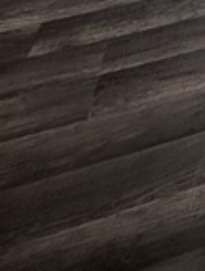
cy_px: -301
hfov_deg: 15.3
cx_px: 427
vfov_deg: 17.1
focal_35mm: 75
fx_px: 590
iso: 50
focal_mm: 2.22
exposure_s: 1/99
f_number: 2.2
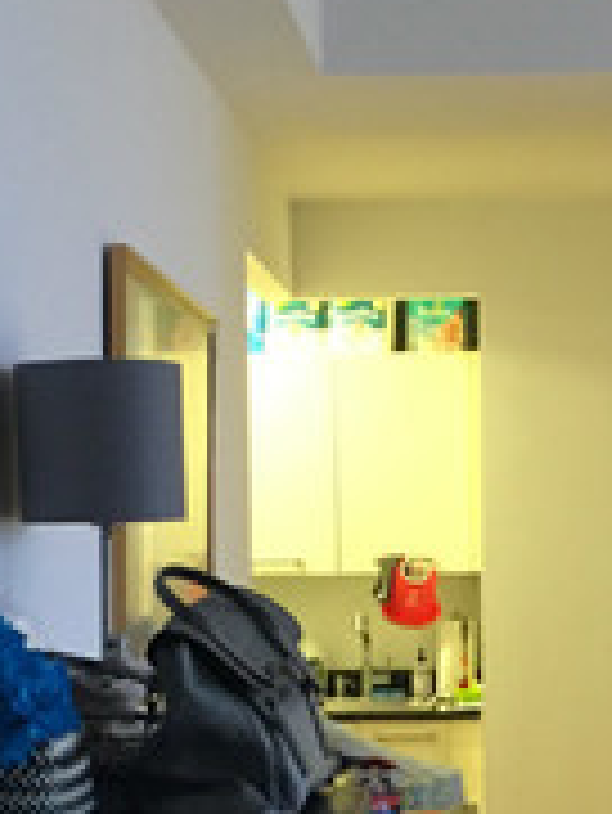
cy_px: 778
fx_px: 2260
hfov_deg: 15.4
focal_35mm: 96
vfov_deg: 19.9
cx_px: 454
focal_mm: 4.15
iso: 320
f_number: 2.2
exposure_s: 1/15
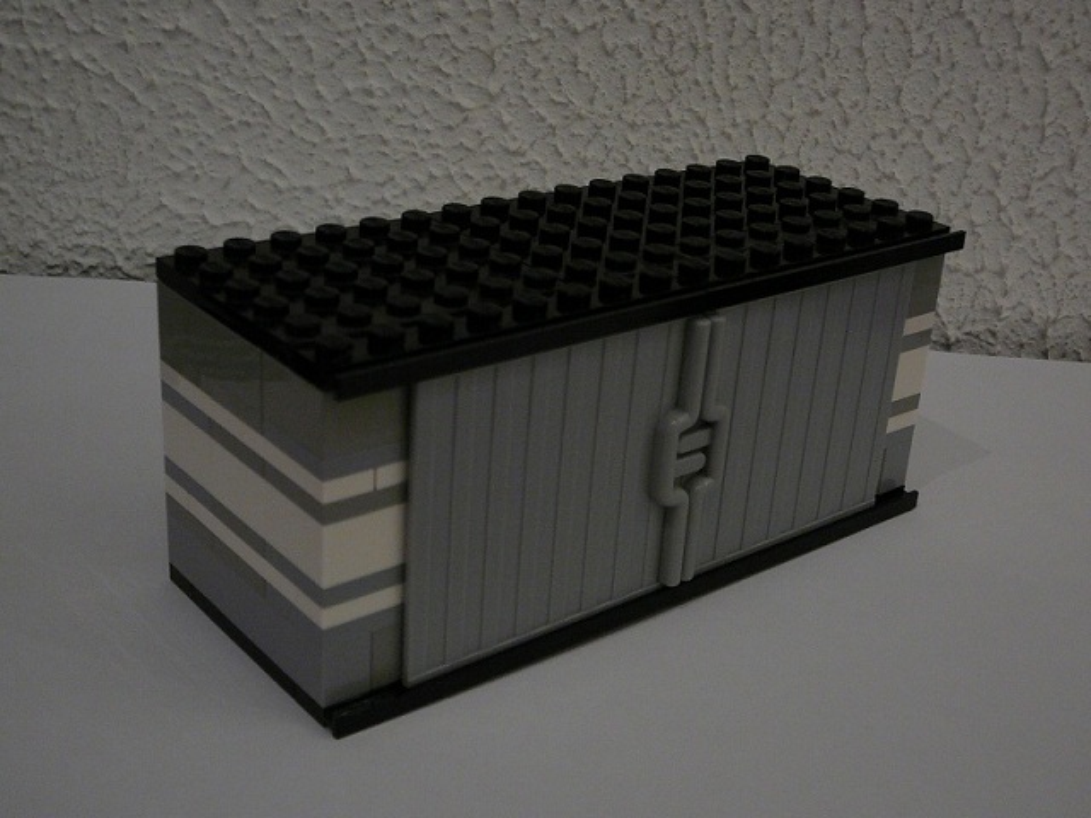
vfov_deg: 30.9
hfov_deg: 40.4
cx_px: 546
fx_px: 1481
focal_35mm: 47
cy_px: 409
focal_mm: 7
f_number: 3.3
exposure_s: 1/8
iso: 200
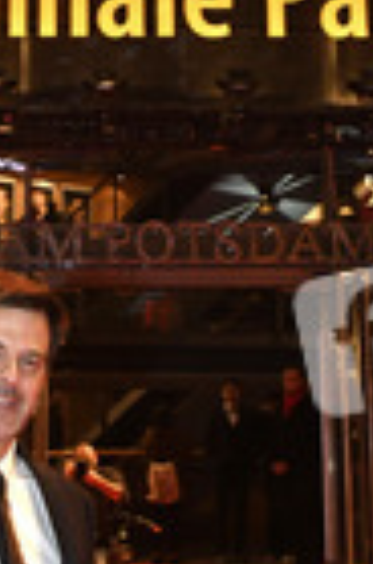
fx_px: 1484
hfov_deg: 14.3
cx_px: 134
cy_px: 118
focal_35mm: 95
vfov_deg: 21.3
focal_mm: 22
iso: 1600
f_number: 6.3
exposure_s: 1/125
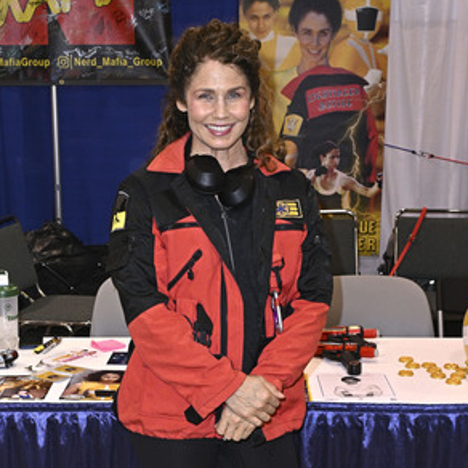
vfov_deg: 43.9
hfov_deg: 43.8
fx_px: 581
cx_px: 209
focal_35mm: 38
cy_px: 229
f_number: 5.6
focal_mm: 29
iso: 1000
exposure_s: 1/250
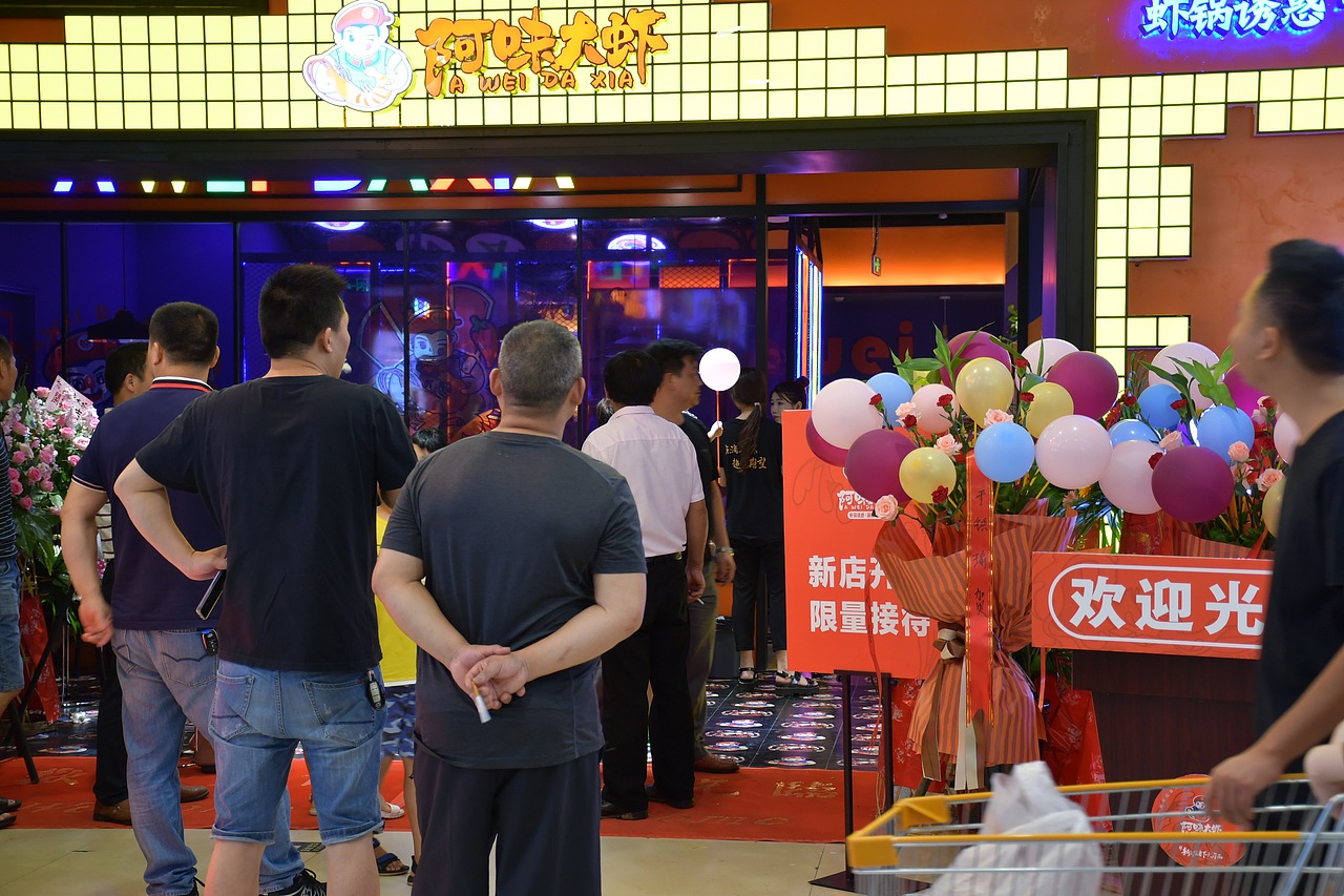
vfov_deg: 26.0
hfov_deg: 38.2
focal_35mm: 52
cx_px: 672
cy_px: 448
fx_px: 1941
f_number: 4.2
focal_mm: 35
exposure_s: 1/30
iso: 400
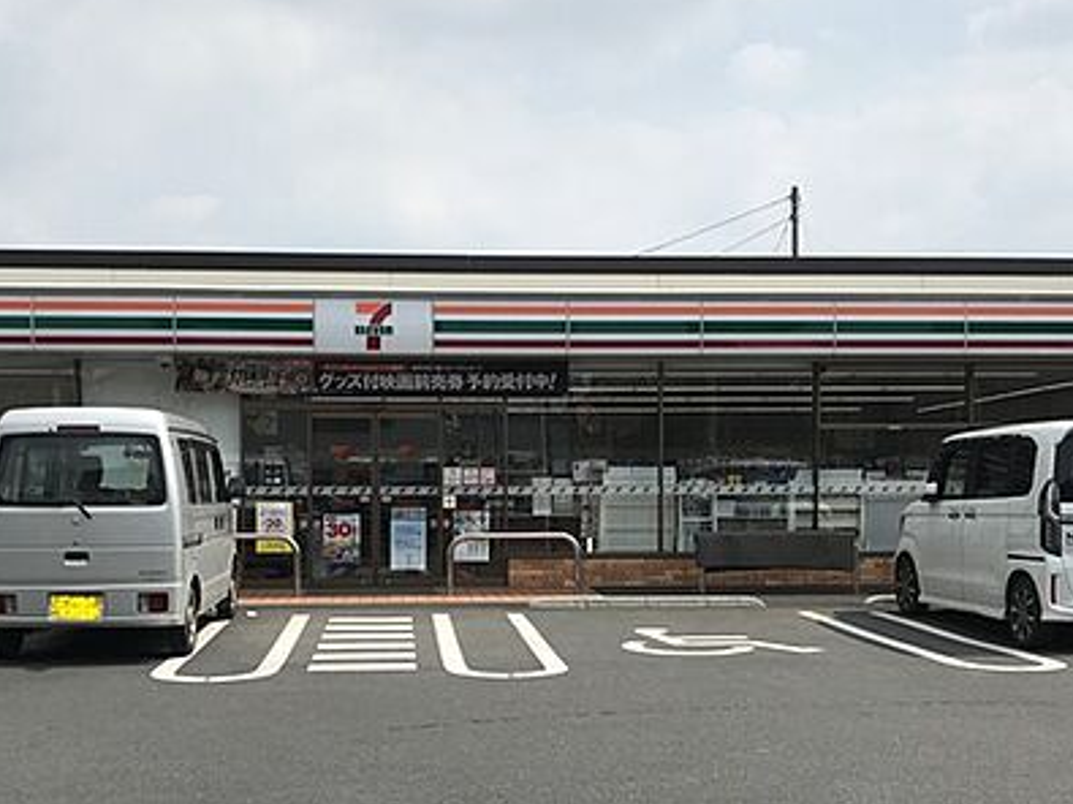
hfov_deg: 42.9
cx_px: 481
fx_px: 1363
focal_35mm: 44
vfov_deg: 32.6
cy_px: 526
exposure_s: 1/4167
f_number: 1.8
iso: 20
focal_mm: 3.99
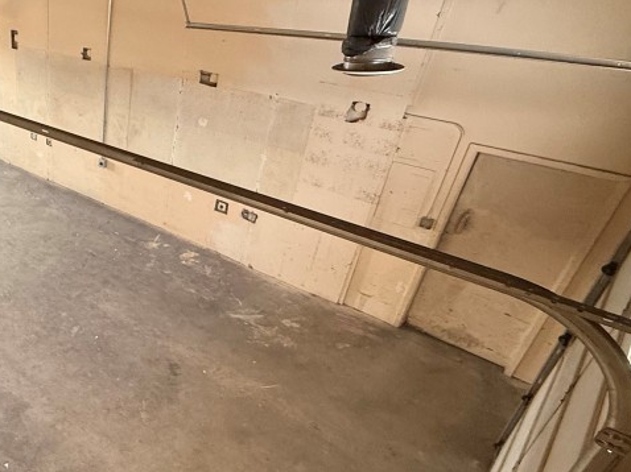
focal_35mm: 30
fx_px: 547
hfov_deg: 50.5
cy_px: 252
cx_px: 24
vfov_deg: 46.7
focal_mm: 2.22
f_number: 2.2
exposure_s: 1/120
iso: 400
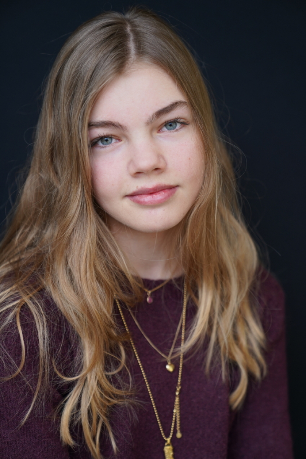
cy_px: 230
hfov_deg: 19.5
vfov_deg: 28.8
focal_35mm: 70
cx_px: 153
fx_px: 892
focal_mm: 70
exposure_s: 1/200
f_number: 2.8
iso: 250
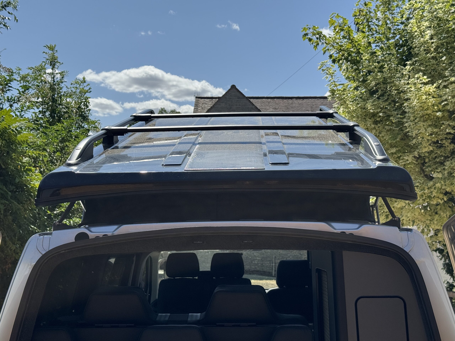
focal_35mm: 48
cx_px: 228
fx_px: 631
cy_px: 170
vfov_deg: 30.3
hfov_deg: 39.7
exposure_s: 1/5848
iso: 64
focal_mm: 6.76
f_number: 1.78
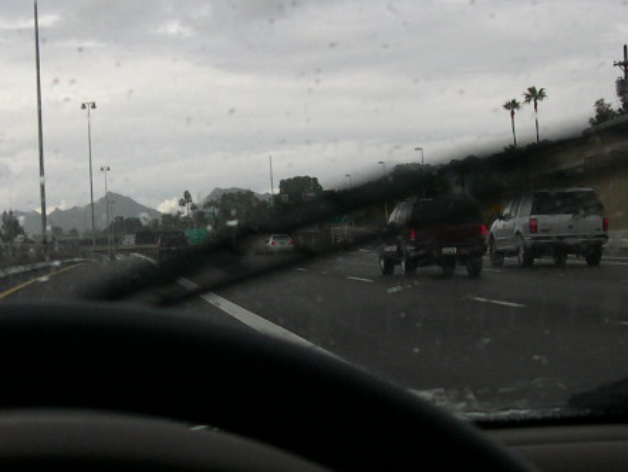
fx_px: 1597
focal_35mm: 88
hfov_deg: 22.1
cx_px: 176
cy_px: 236
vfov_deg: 16.8
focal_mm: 8
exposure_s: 1/90.6
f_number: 7.6
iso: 100
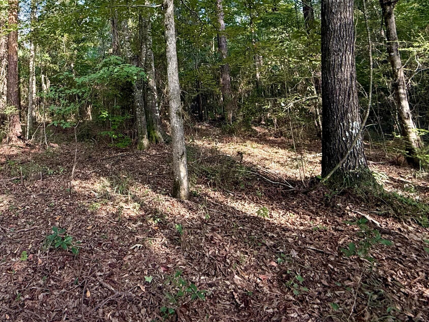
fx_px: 310
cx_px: 113
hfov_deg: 65.6
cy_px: 52
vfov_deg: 50.6
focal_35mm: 25
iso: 80
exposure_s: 1/99
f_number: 2.2
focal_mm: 2.22
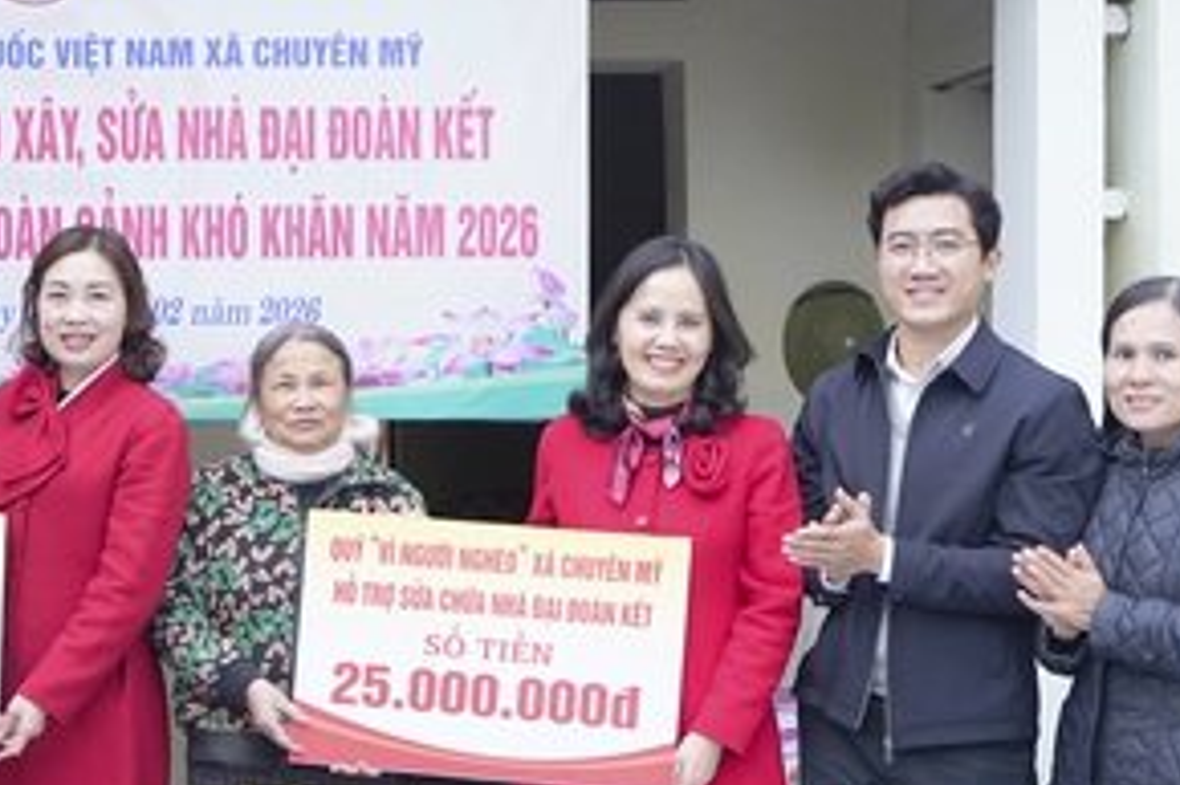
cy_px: 478
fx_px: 2424
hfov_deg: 26.5
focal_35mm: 74
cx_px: 138
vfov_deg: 18.4
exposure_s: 1/200
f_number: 4
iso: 320
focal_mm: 29
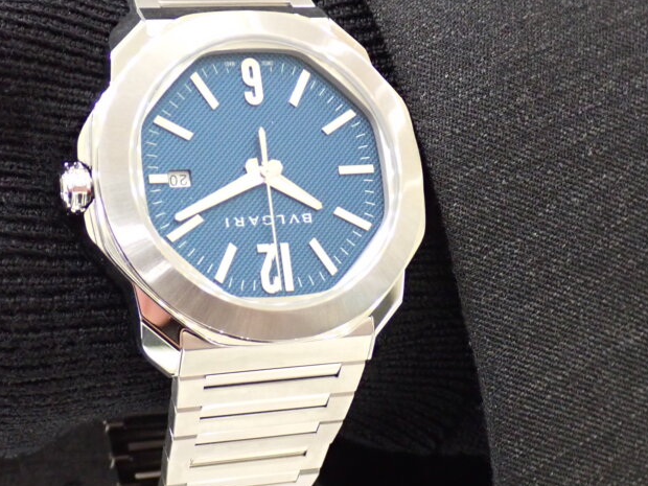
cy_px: 167
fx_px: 1703
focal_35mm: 91
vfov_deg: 16.2
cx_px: 303
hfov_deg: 21.5
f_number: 3.1
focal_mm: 8.4
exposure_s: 1/50
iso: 640
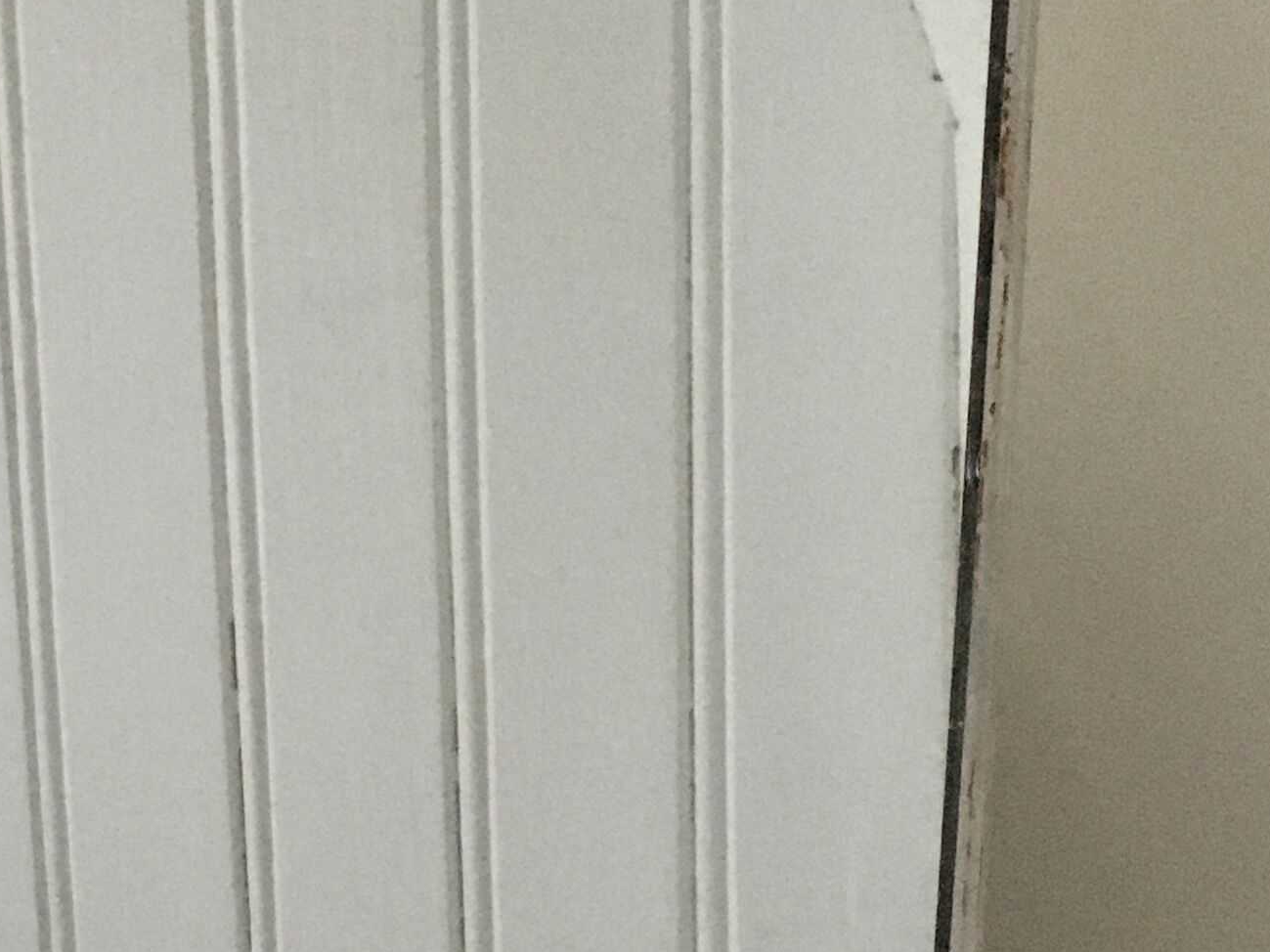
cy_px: 790
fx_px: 3302
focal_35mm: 90
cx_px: 57
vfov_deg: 16.3
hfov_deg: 21.2
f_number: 2.2
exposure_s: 1/17
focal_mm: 4.15
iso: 250
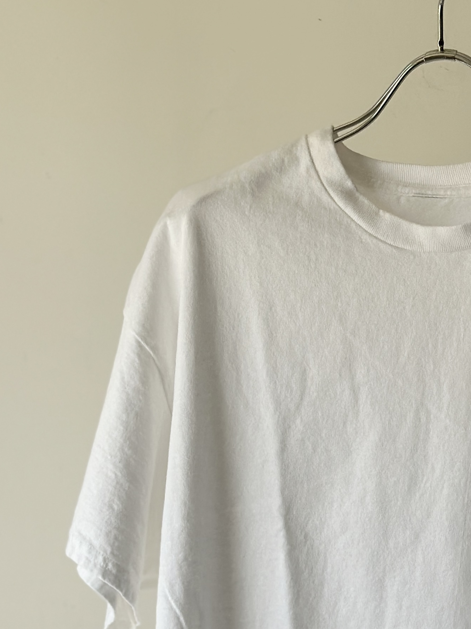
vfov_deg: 18.5
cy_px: 537
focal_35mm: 105
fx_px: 1905
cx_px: 433
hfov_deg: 13.9
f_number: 1.78
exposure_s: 1/623
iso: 80
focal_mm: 6.86
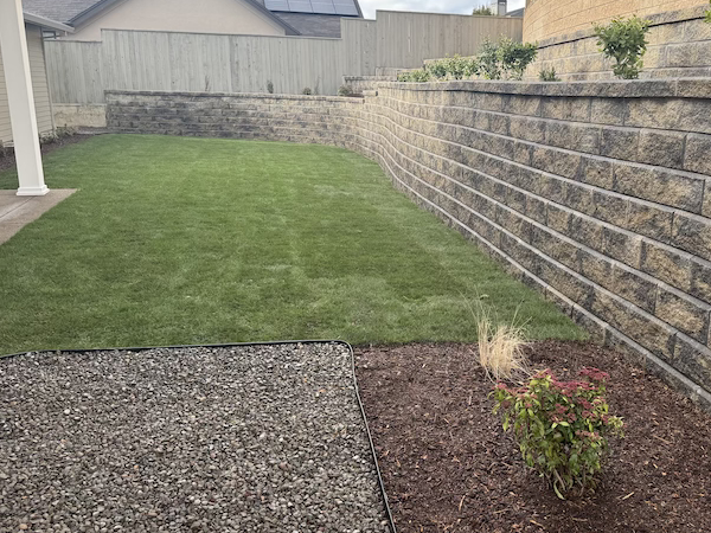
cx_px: 444
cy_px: 255
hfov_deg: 56.1
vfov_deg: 44.1
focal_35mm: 32
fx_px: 657
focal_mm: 6.8
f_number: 1.8
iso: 80
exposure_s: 1/390
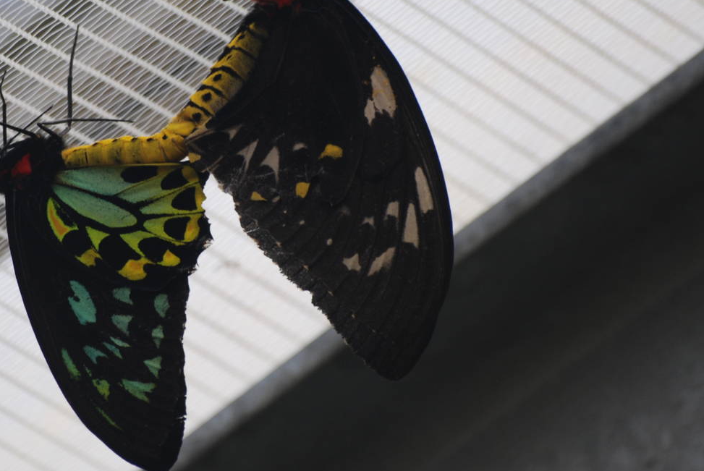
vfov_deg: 2.3
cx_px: 195
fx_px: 11589
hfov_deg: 3.5
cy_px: 175
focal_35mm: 592
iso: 200
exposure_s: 1/200
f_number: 5.3
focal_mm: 240
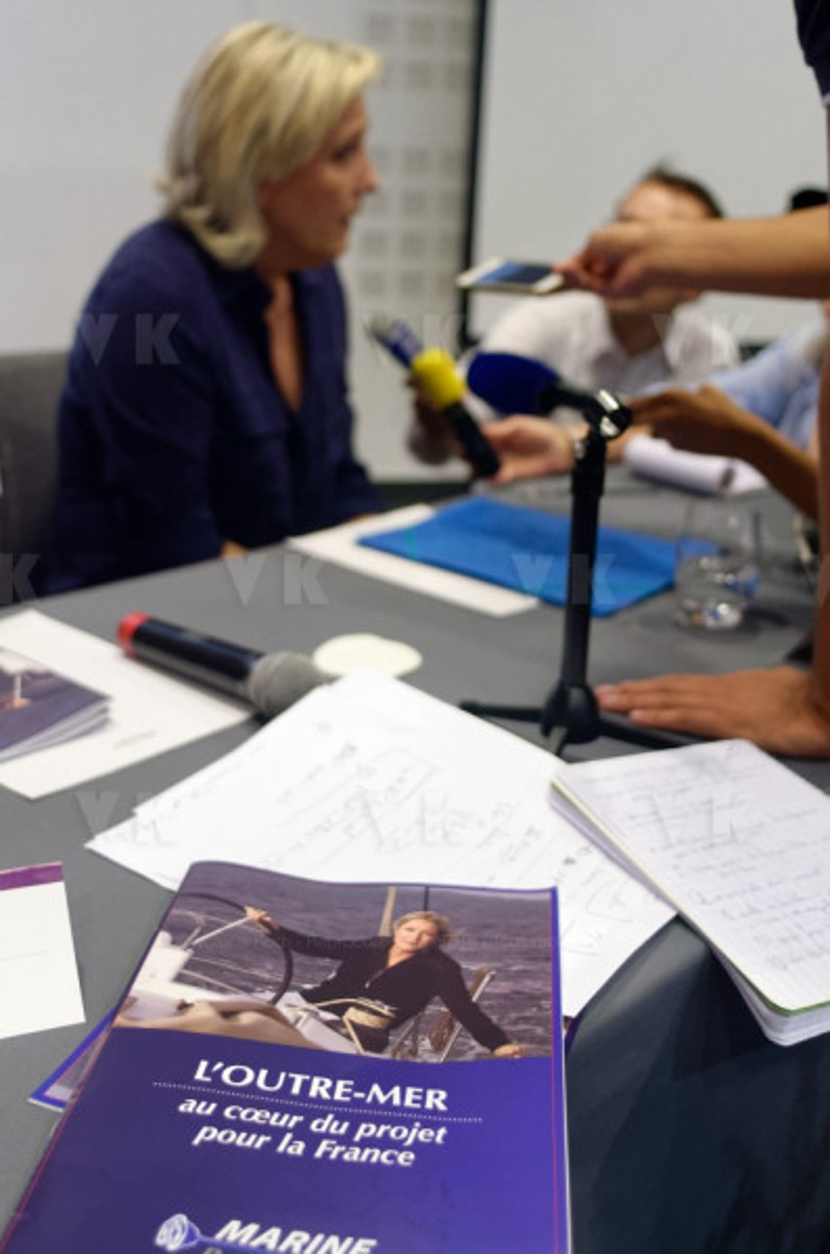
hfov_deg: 36.7
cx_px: 415
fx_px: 1251
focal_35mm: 36
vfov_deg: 53.2
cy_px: 627
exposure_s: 1/200
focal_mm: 24
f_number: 2.8
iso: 2500
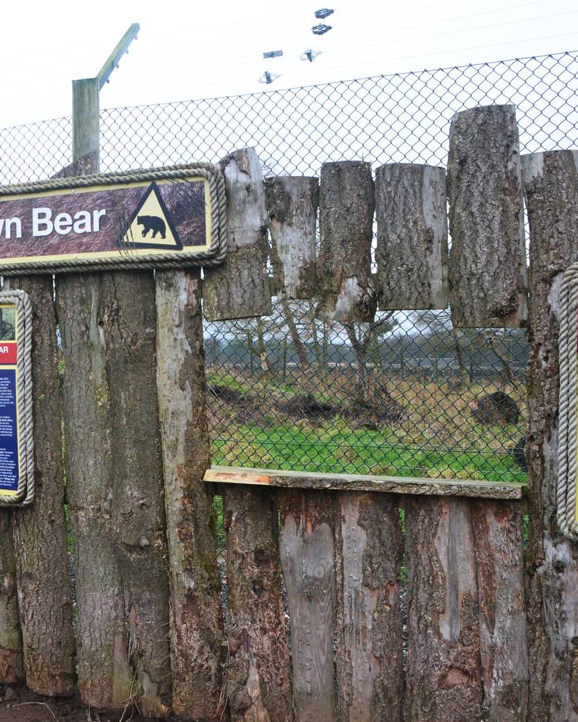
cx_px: 104
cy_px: 364
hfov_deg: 36.7
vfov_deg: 46.9
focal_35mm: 39
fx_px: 834
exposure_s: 1/320
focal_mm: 18
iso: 2500
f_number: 9
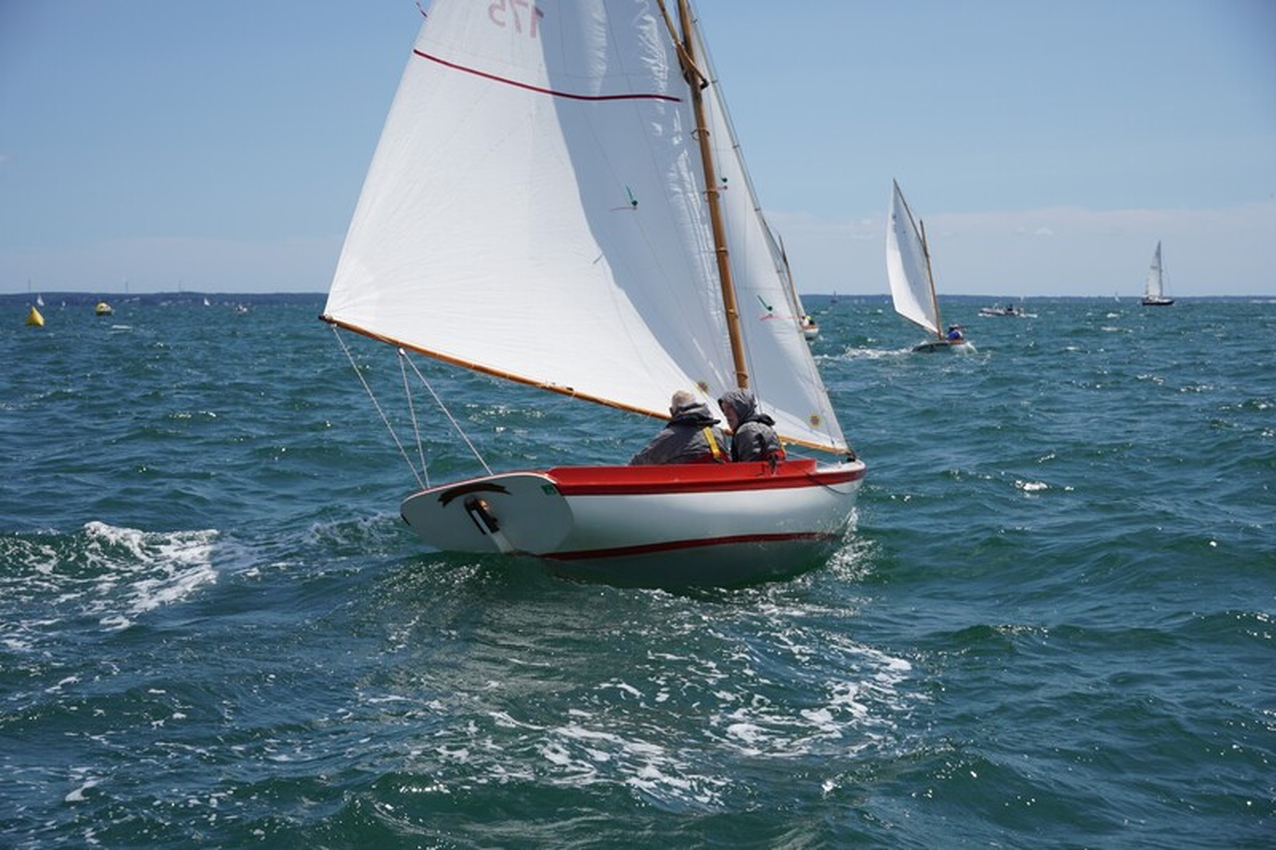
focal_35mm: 51
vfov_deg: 26.5
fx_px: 1807
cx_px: 638
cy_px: 425
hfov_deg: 38.9
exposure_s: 1/1250
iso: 125
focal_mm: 34
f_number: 4.5
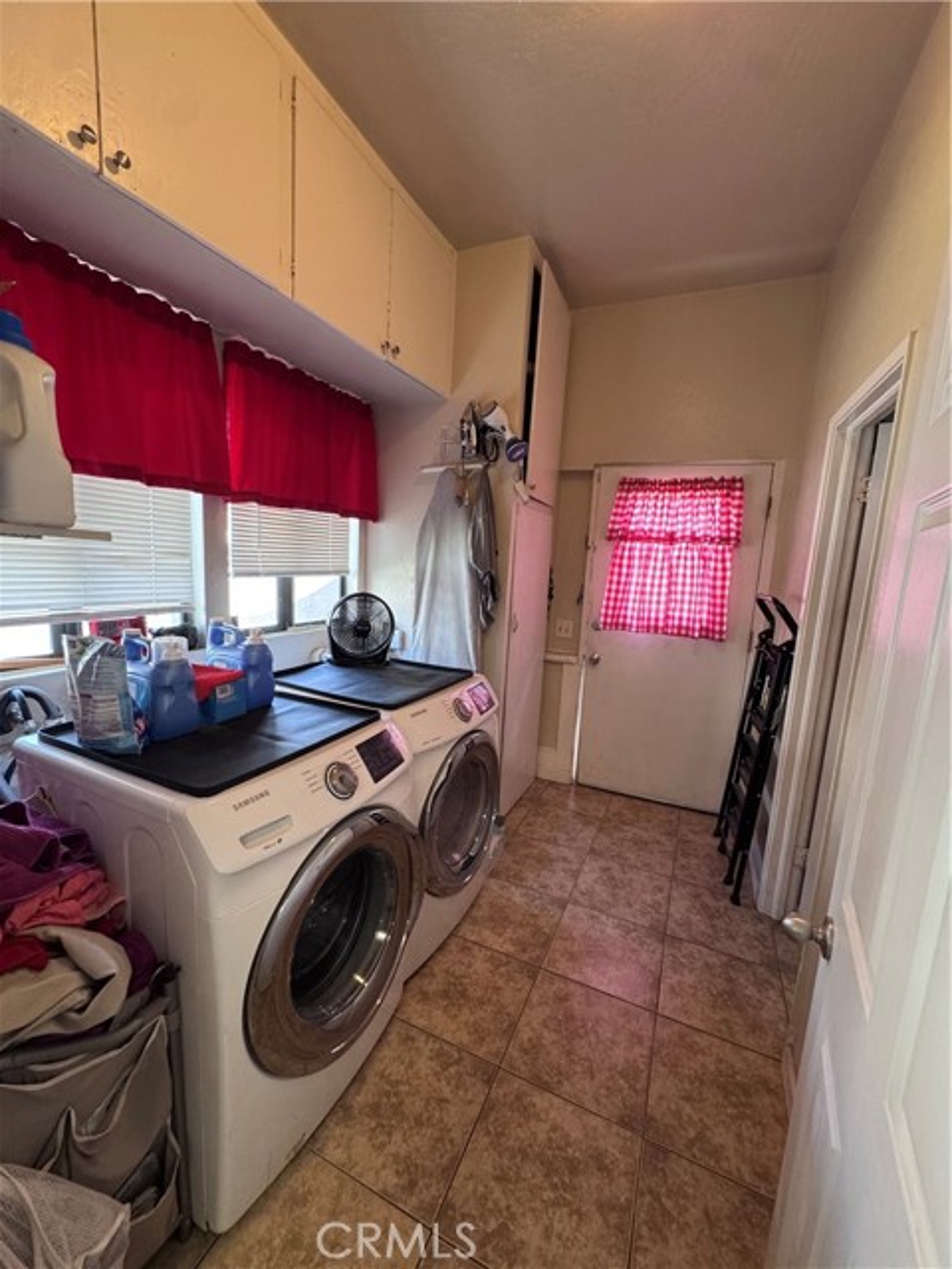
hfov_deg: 85.7
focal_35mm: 14
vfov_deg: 102.1
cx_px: 476
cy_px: 634
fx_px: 513
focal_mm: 2.22
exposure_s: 1/60
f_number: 2.2
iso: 320
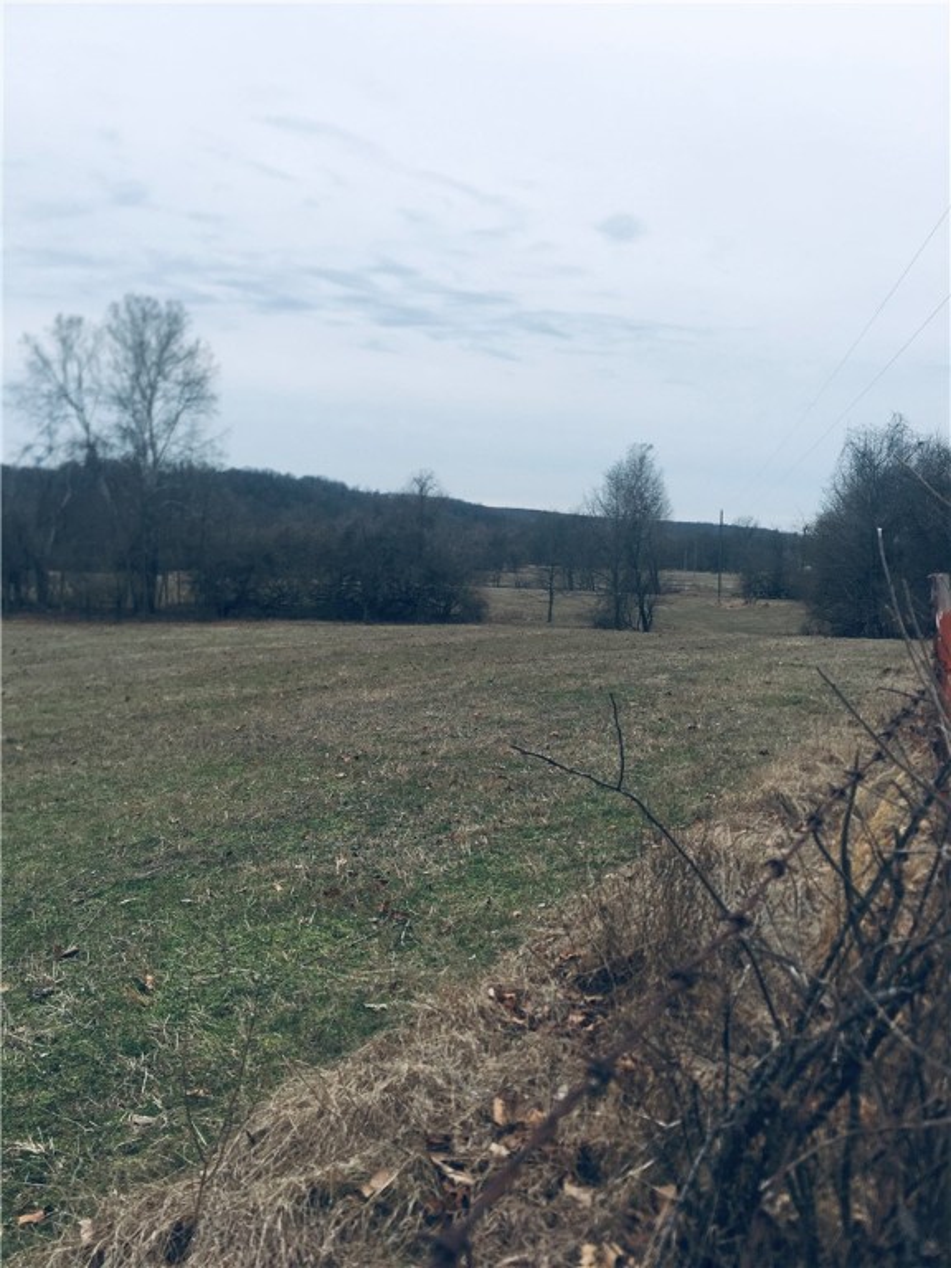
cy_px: 634
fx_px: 1062
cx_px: 476
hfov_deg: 48.2
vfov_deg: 61.7
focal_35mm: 29
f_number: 2.2
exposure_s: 1/845
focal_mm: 4.15
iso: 25
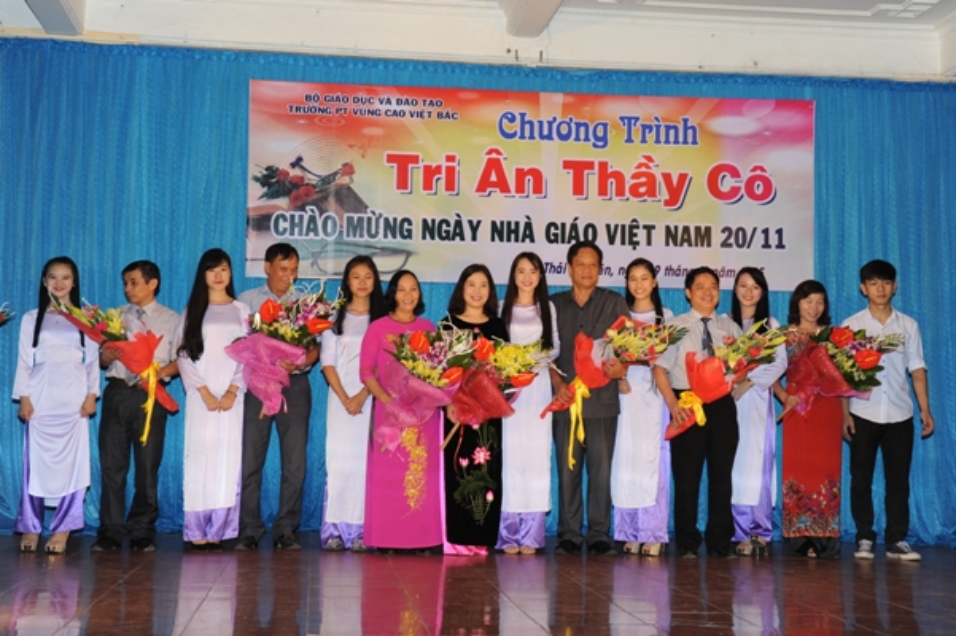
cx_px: 478
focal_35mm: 48
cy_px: 318
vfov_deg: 28.0
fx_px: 1274
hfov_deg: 41.1
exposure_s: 1/60
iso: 500
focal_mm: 48
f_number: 5.6
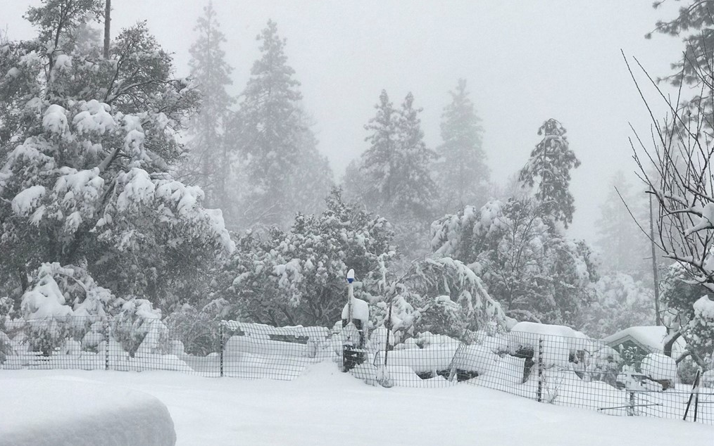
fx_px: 1187
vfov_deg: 21.3
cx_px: 354
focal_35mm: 61
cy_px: 208
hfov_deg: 33.5
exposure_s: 1/60
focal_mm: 6.6
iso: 80
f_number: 2.8
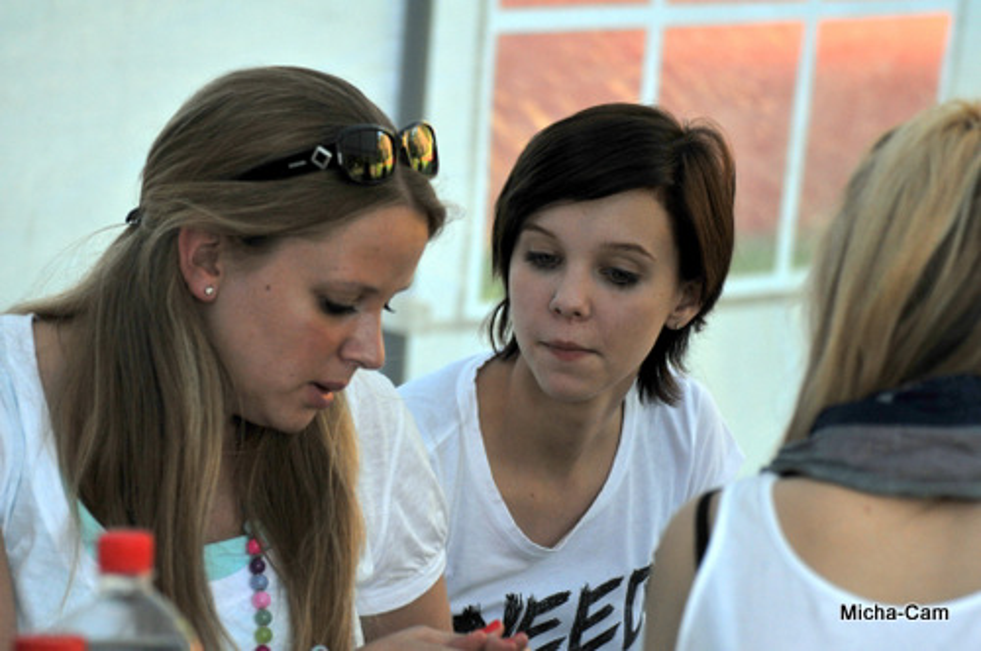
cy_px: 326
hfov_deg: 11.0
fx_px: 5103
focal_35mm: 188
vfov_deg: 7.3
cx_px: 490
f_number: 4.5
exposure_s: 1/800
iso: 450
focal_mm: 125
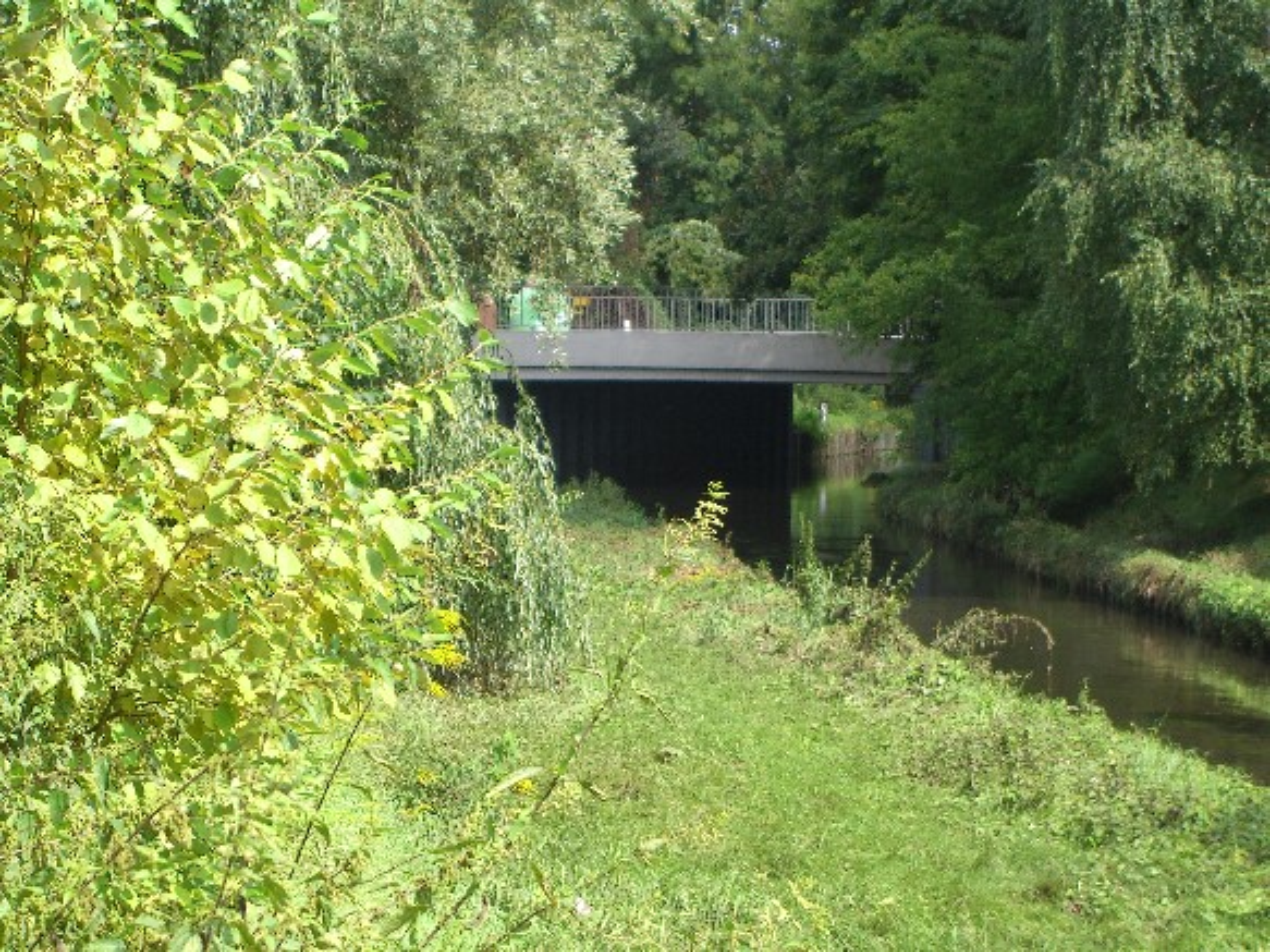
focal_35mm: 114
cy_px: 476
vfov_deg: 13.0
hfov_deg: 17.3
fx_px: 4182
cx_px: 635
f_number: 5.1
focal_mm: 23.7
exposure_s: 1/125
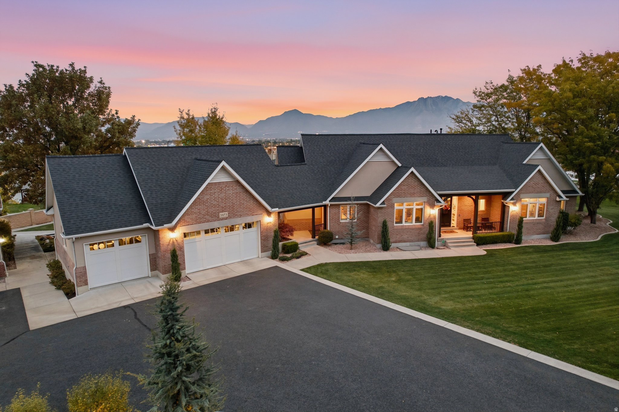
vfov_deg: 57.2
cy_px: 206
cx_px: 310
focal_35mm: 22
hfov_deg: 78.6
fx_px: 378
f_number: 2.8
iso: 120
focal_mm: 8.4
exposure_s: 1/15
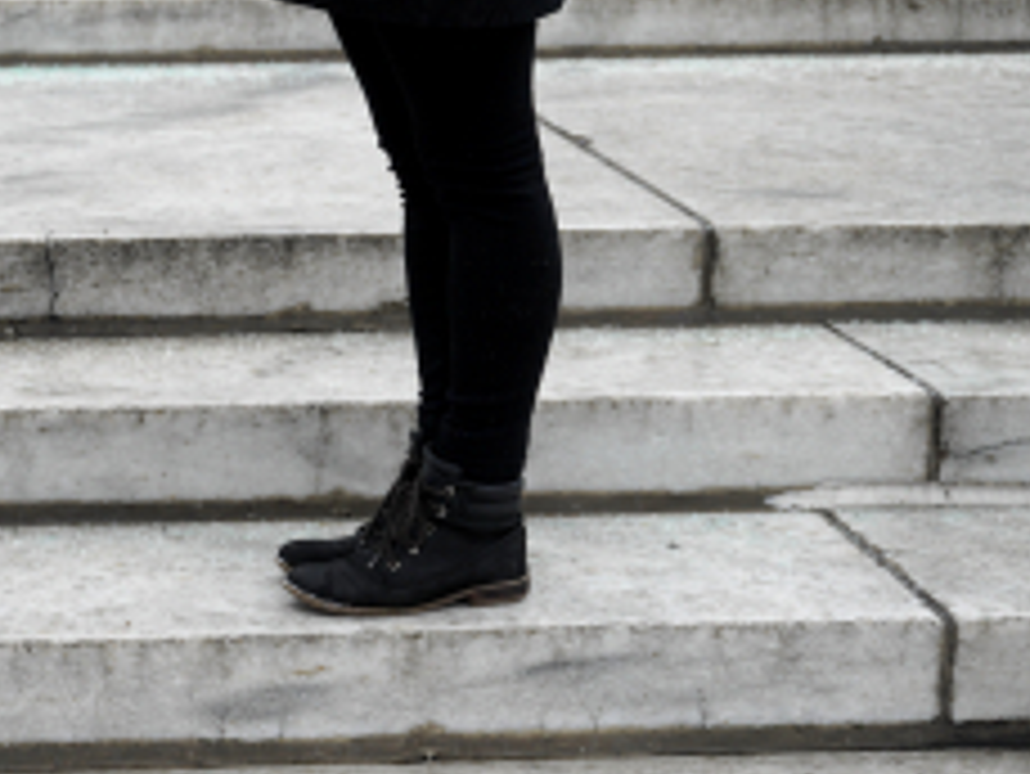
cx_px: 67
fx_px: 2618
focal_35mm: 88
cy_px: 400
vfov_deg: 16.8
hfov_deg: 21.7
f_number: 5
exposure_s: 1/160
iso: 125
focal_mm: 31
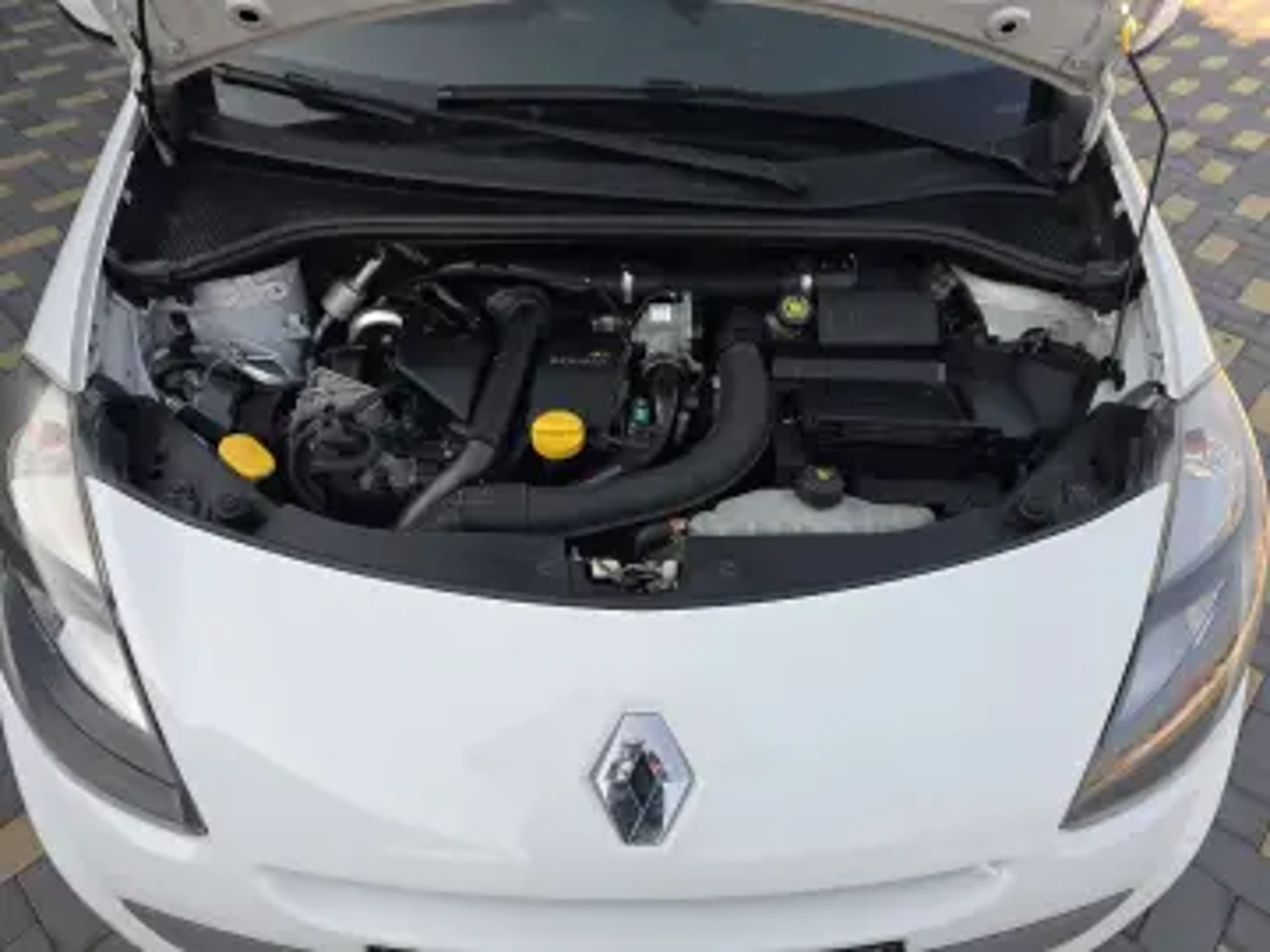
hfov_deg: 73.9
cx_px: 635
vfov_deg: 58.9
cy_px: 476
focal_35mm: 23
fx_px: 844
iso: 32
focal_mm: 6.25
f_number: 1.7
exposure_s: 1/359
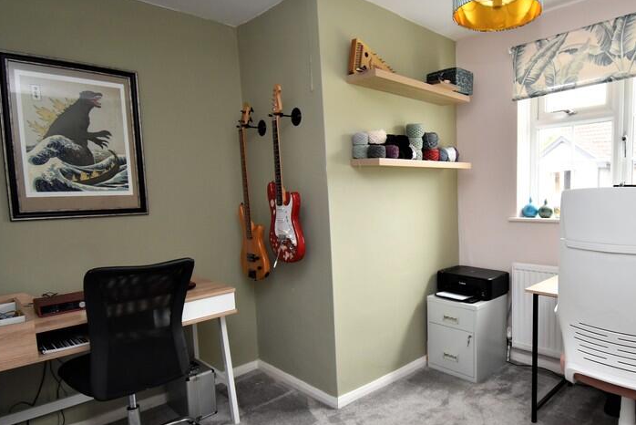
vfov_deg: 57.2
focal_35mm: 22
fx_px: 389
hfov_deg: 76.5
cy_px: 235
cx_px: 415
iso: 800
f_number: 4.5
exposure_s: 1/60
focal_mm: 10
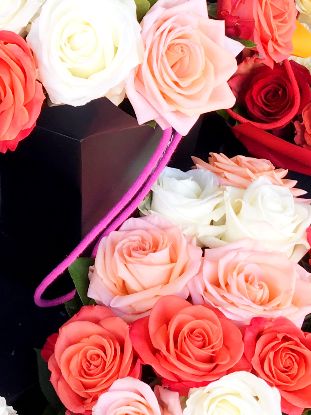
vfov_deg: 23.1
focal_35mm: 83
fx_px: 994
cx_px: -27
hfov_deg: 17.2
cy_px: 60
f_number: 2.2
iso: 32
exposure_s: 1/100
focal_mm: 4.15
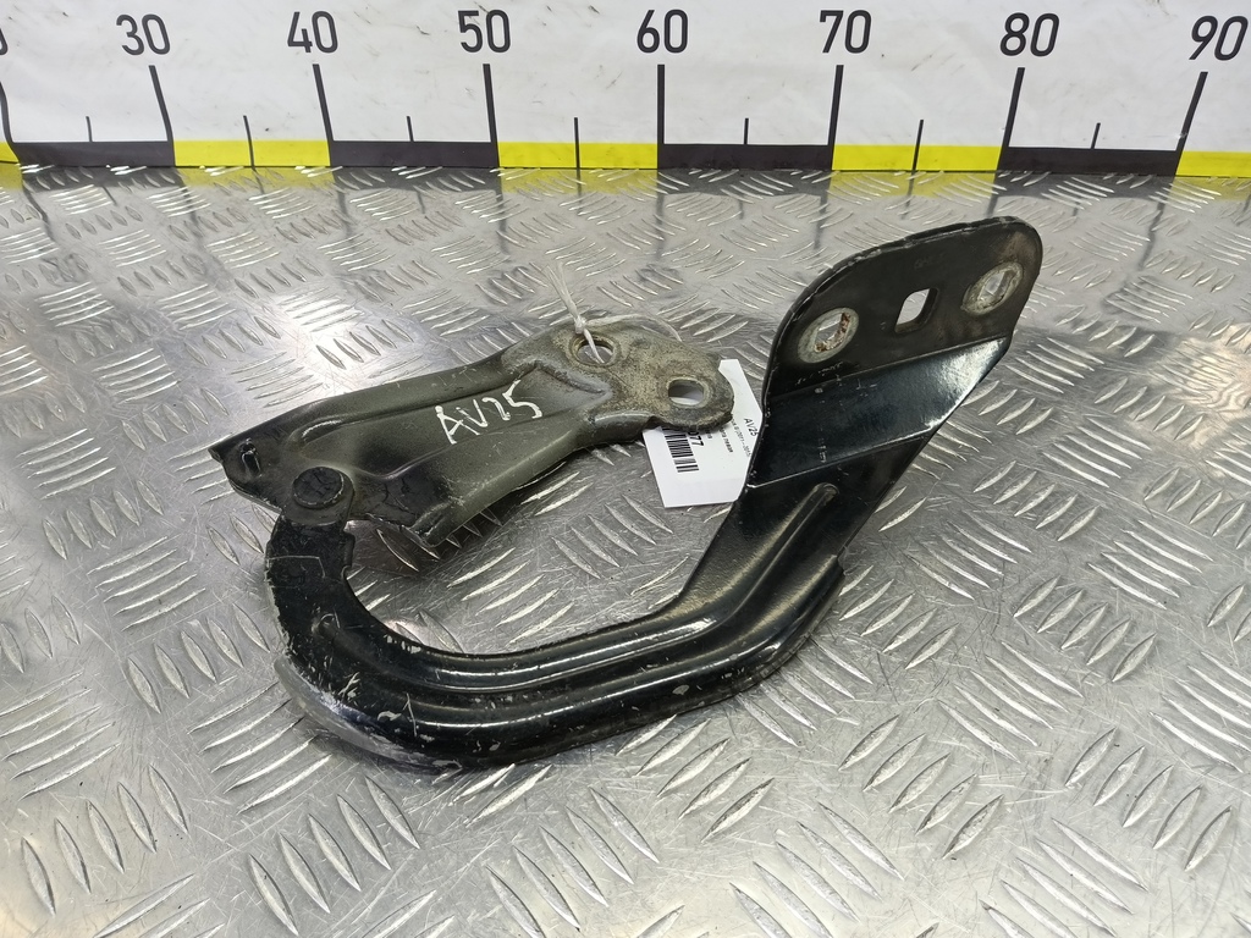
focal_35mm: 23
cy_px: 469
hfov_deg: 73.9
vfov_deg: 58.9
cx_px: 626
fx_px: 831
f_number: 1.6
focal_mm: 4.11
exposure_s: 1/50
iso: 136
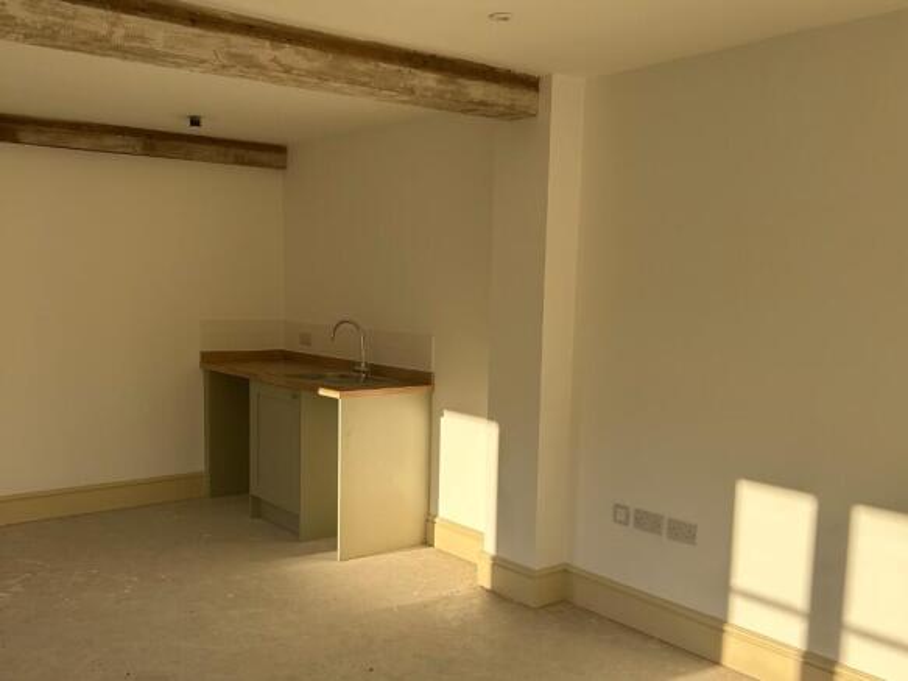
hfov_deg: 67.3
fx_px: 682
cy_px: 340
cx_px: 454
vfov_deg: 53.0
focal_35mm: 26
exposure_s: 1/1068
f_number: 1.5
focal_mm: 5.7
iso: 50
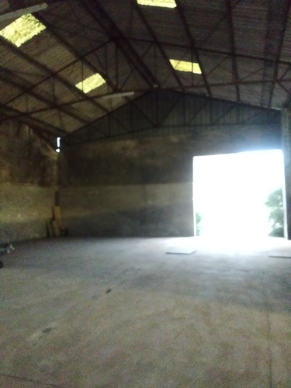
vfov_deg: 65.3
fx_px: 303
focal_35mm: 27
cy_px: 194
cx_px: 146
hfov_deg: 51.4
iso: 9584
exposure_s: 1/13
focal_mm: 4.71
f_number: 1.79
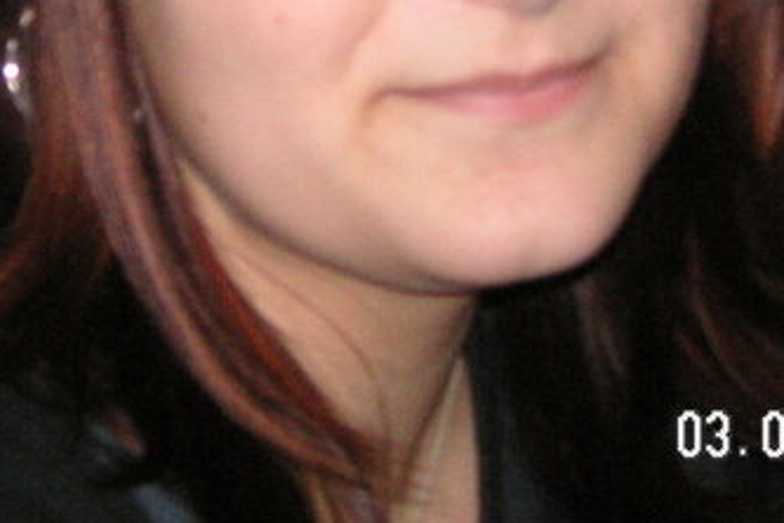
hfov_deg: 11.7
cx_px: 174
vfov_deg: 7.8
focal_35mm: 175
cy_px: -134
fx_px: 3811
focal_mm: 11.7
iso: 160
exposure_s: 1/90
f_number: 4.2
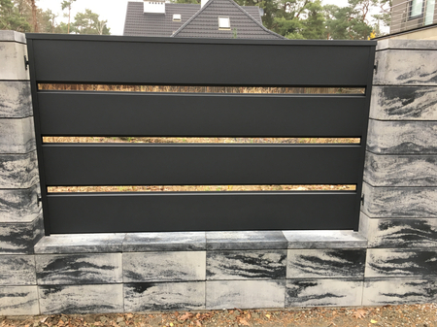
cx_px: 218
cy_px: 164
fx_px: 366
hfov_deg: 61.7
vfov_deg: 48.2
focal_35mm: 29
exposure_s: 1/33
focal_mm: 4.15
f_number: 2.2
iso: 32
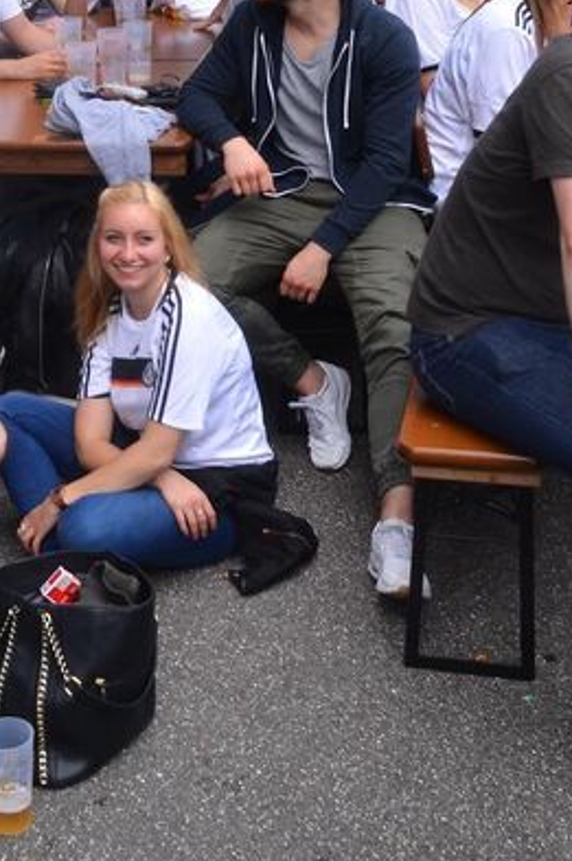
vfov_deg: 31.5
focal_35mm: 61
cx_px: 125
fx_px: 1458
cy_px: 96
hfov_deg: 22.0
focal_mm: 20
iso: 200
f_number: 5.6
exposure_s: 1/250
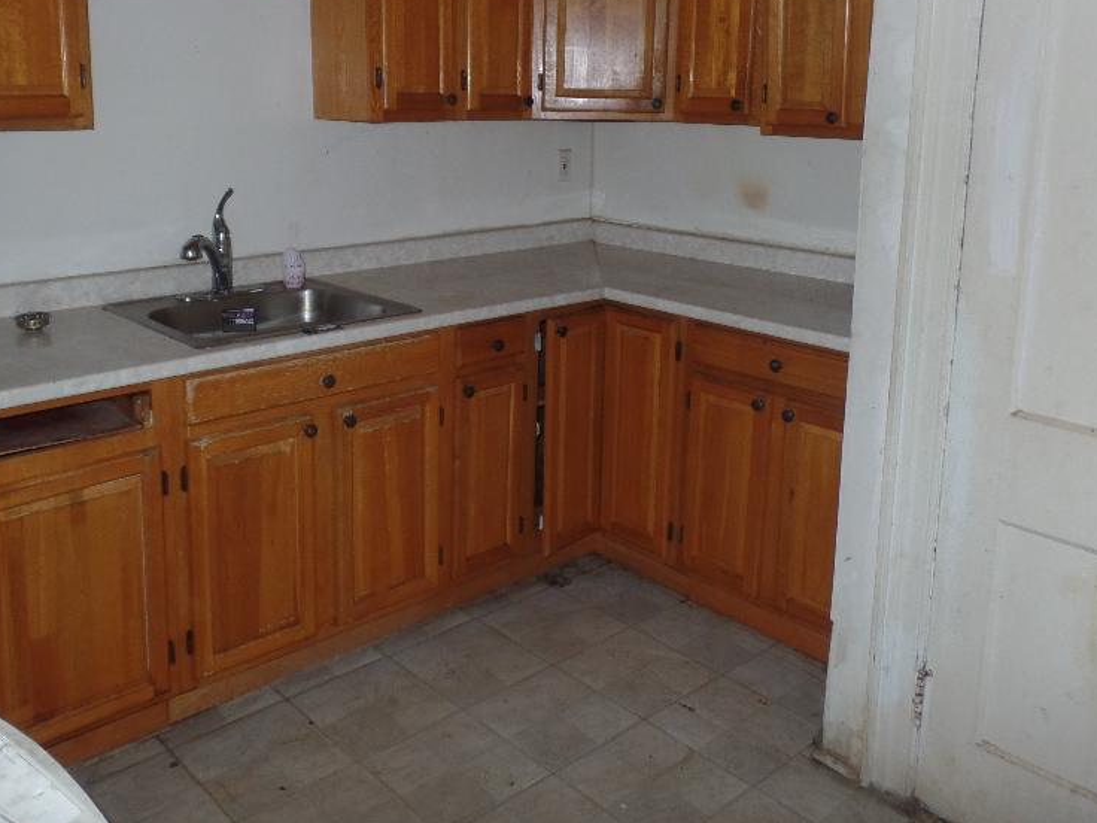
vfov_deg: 43.5
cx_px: 462
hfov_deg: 56.5
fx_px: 1014
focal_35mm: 32
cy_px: 265
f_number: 2.8
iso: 160
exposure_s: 1/30
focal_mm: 4.1
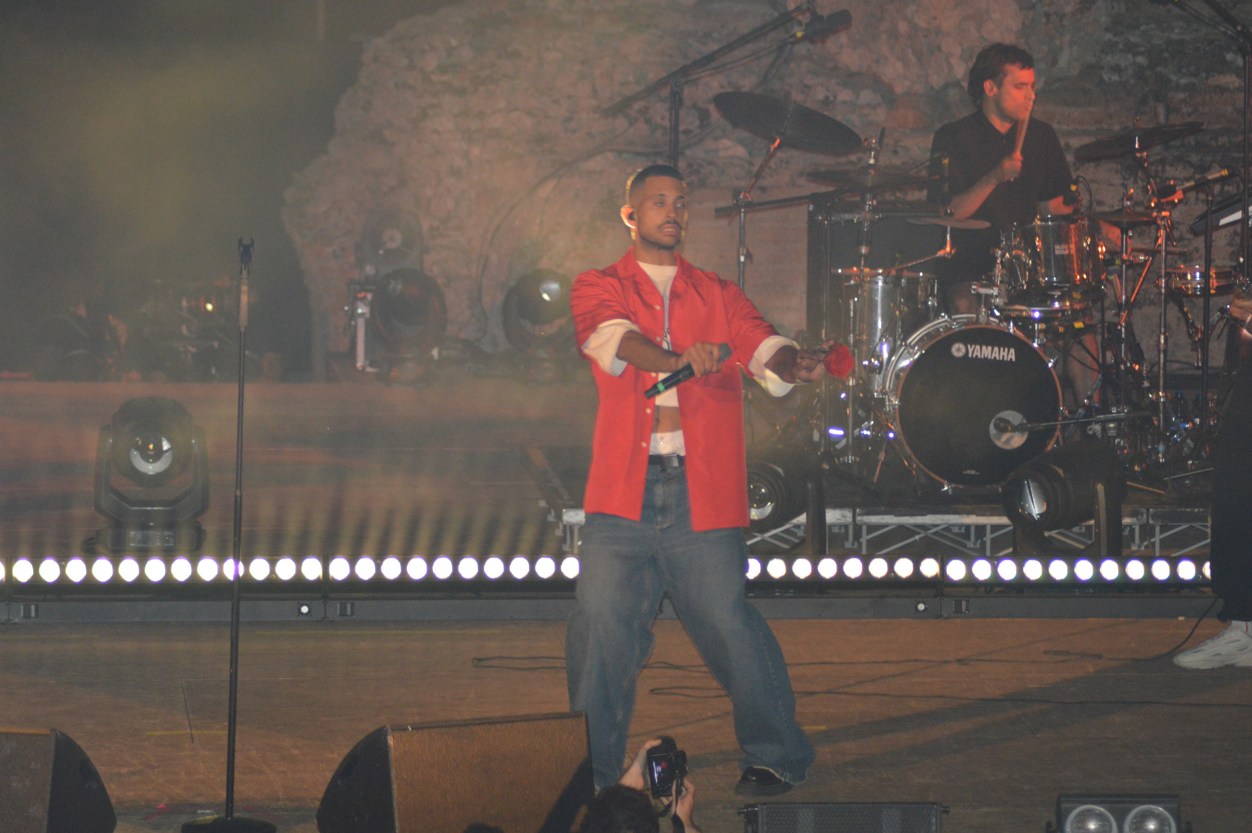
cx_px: 626
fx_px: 7036
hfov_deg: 10.2
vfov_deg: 6.8
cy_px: 416
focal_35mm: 202
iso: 1600
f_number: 4.5
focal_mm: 135
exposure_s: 1/60
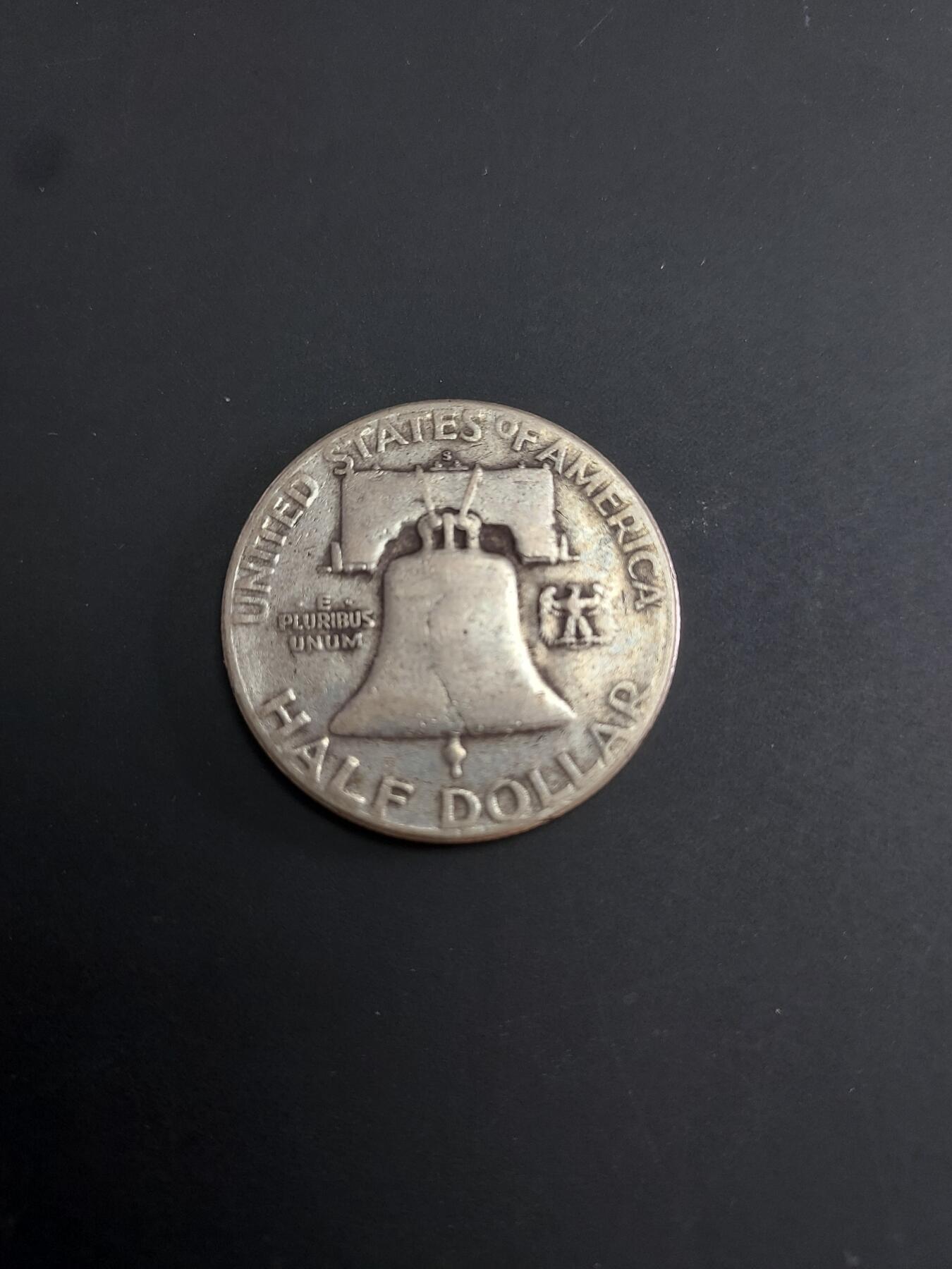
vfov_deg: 71.6
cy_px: 634
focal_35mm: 24
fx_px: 880
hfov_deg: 56.8
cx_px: 476
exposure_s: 1/50
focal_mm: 4.6
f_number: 1.8
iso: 80
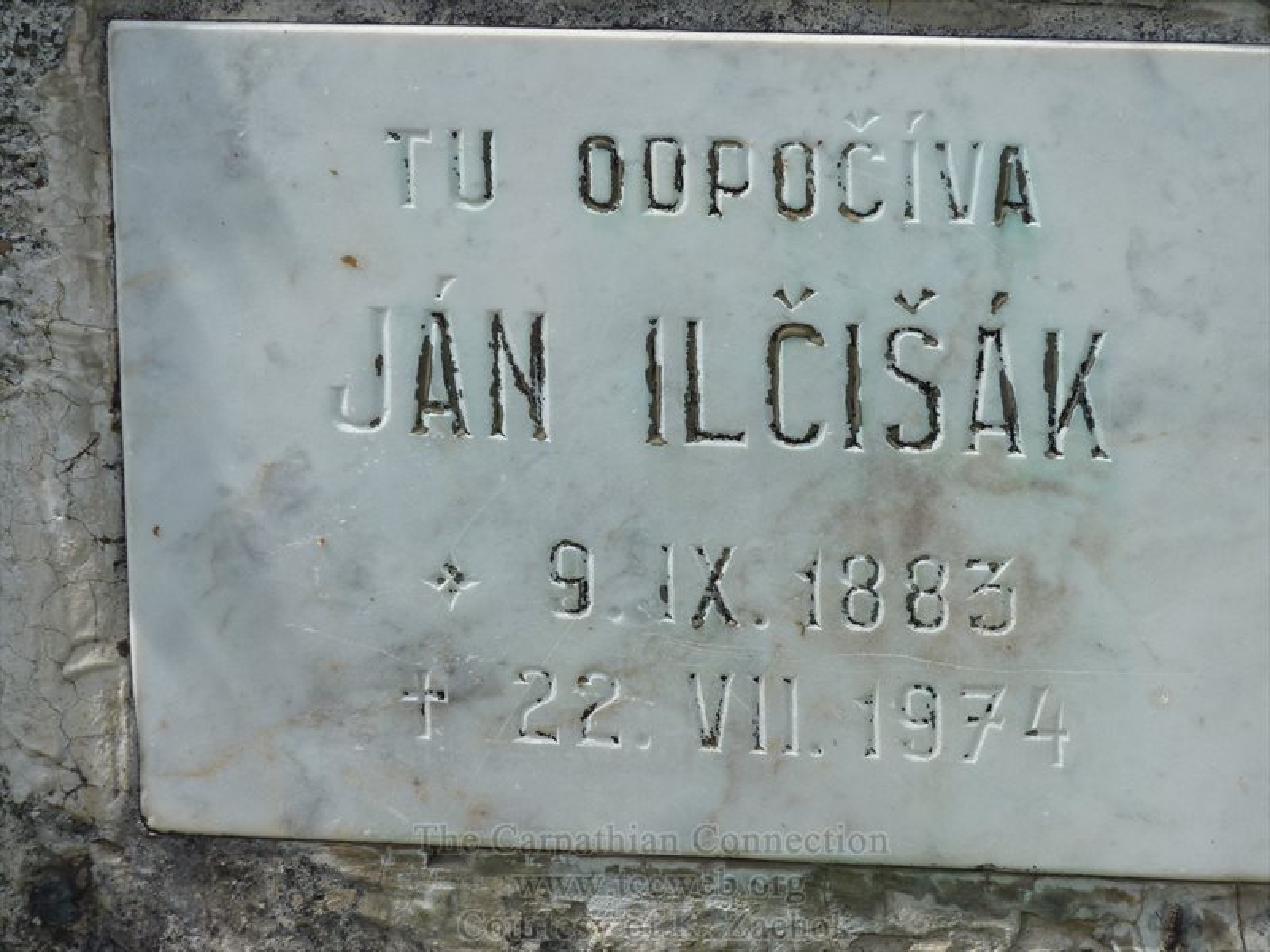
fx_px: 7191
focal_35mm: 196
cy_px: 476
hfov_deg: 10.1
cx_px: 635
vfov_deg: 7.6
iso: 80
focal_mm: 32.1
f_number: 5.6
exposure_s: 1/400
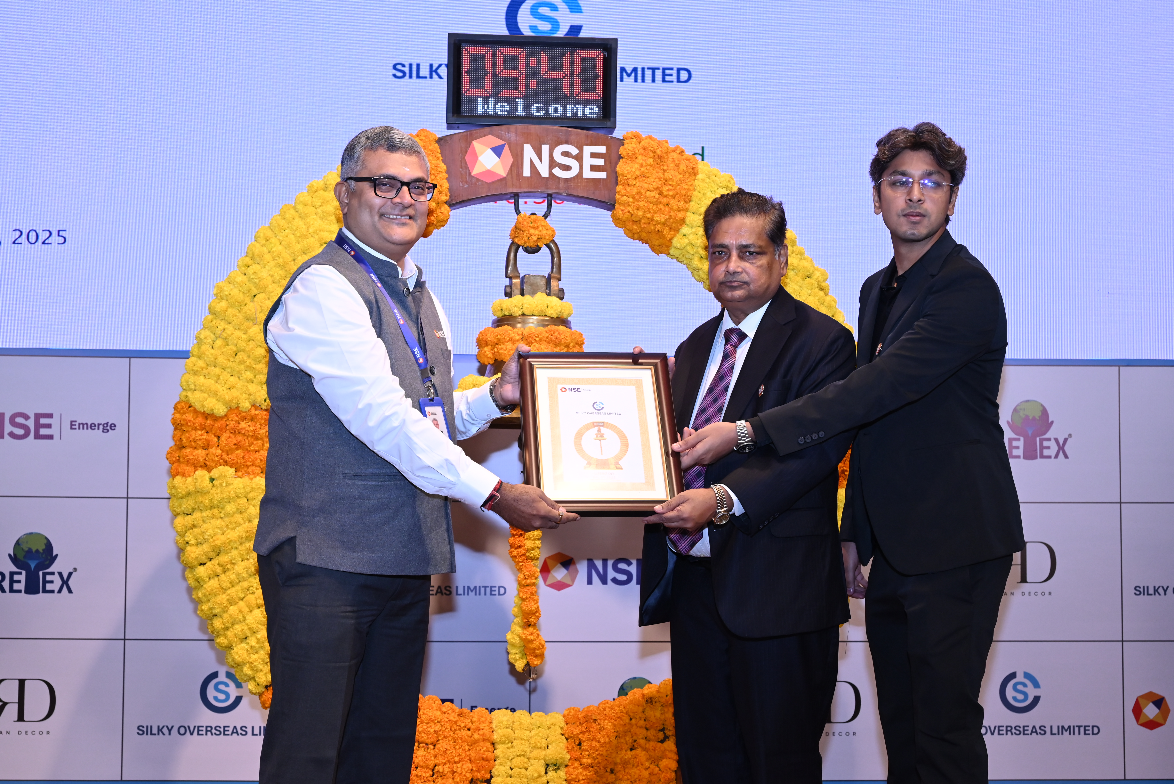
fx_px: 1435
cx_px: 587
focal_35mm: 44
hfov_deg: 44.5
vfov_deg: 30.5
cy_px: 392
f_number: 5.6
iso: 1250
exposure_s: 1/125
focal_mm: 44
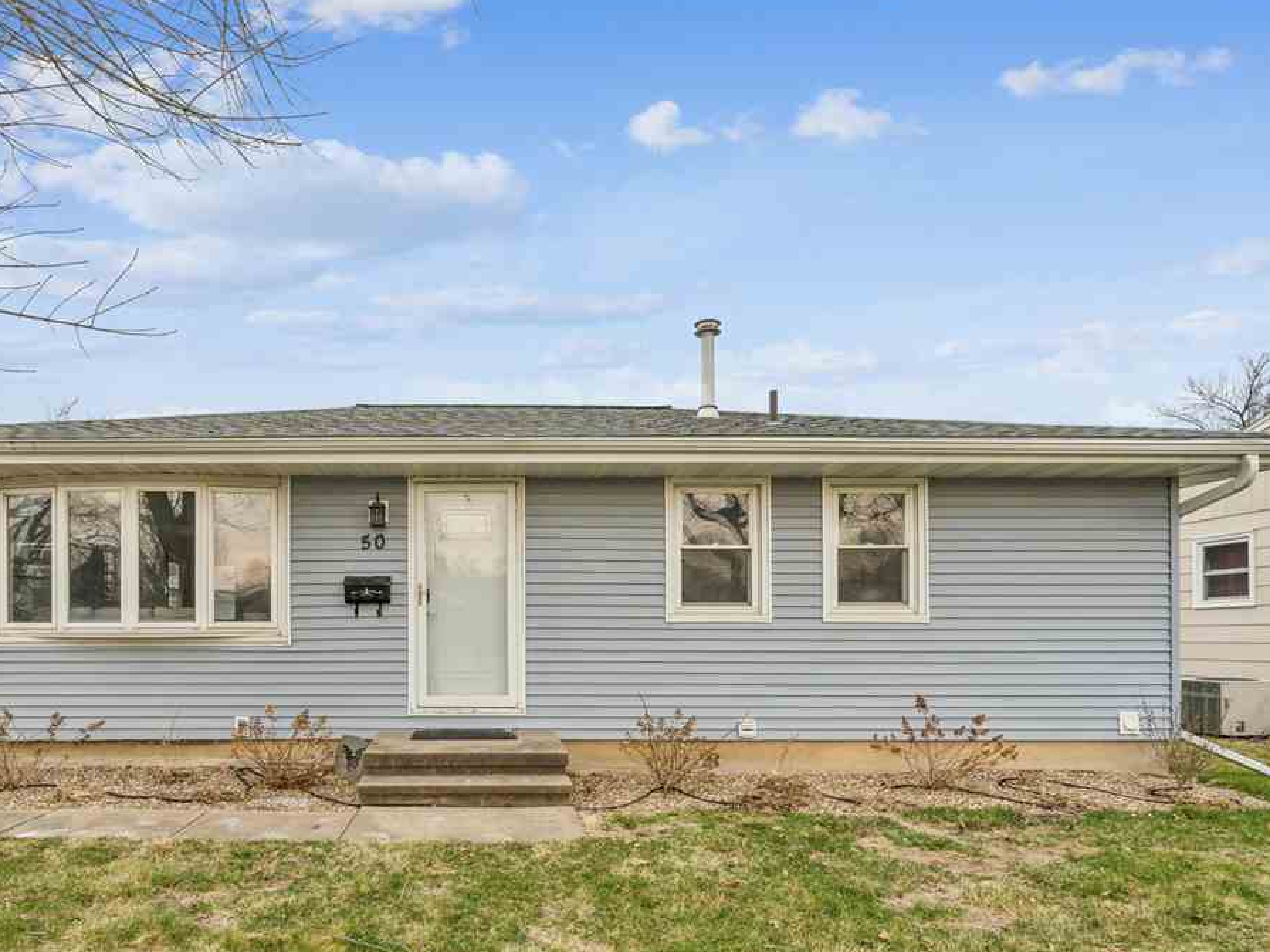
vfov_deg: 60.3
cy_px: 592
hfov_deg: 75.3
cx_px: 492
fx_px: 807
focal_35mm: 22
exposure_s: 1/160
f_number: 8
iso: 400
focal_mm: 16
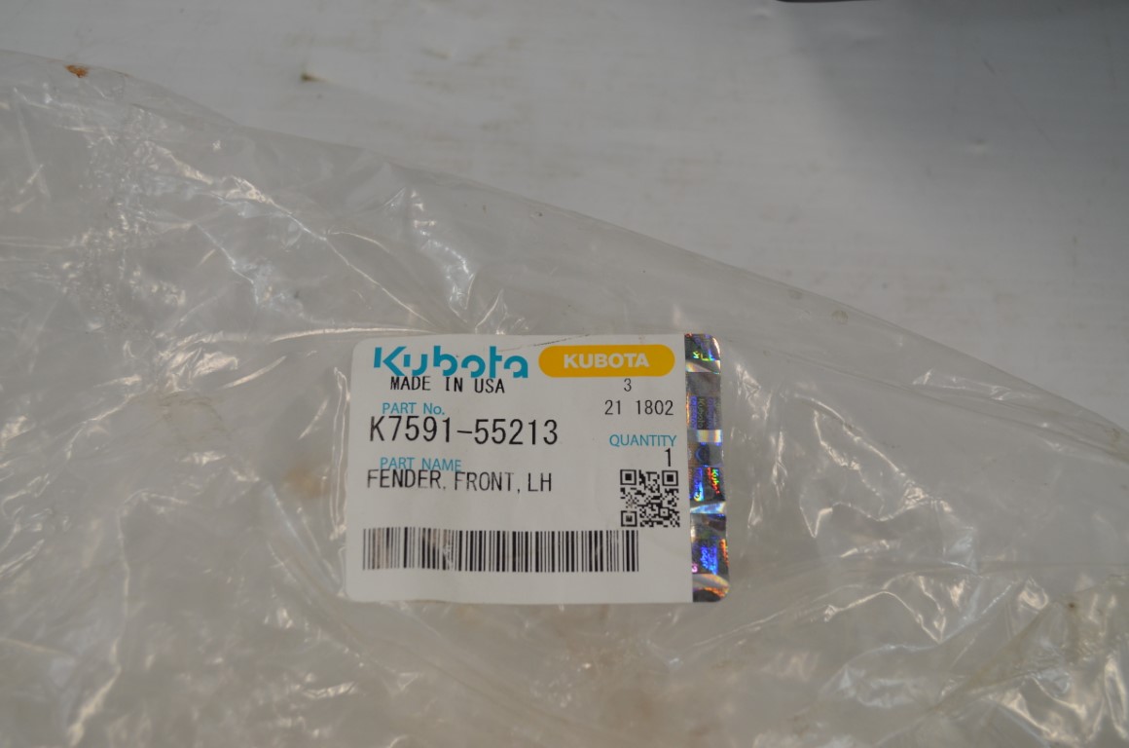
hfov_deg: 49.6
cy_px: 374
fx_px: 1220
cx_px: 564
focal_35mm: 39
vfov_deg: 34.1
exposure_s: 1/100
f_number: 5
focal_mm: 26
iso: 400
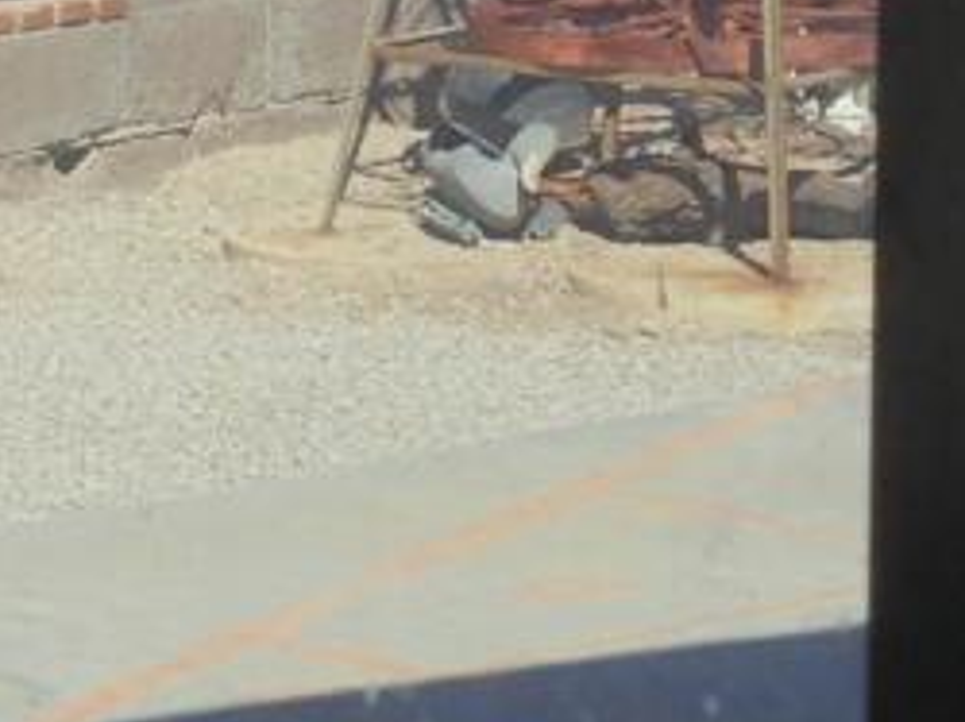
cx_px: -440
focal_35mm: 201
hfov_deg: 9.6
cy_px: 108
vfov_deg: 7.4
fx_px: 5598
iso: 100
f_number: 4.8
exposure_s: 1/640
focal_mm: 8.9
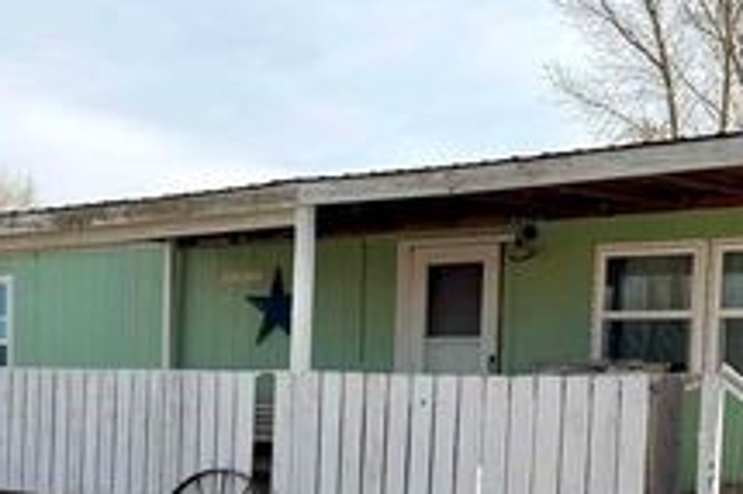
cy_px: 402
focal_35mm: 58
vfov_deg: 23.0
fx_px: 1196
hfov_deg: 34.4
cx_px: 318
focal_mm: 6.76
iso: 80
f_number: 1.78
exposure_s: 1/5814
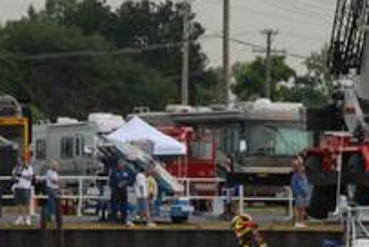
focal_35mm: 802
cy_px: 270
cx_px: 147
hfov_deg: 2.6
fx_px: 8232
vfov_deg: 1.7
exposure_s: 1/320
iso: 400
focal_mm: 170
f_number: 9
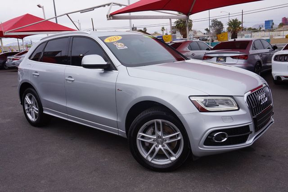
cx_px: 144
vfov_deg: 41.7
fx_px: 252
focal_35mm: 32
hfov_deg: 59.5
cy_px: 96
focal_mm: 21
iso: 100
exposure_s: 1/80
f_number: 10
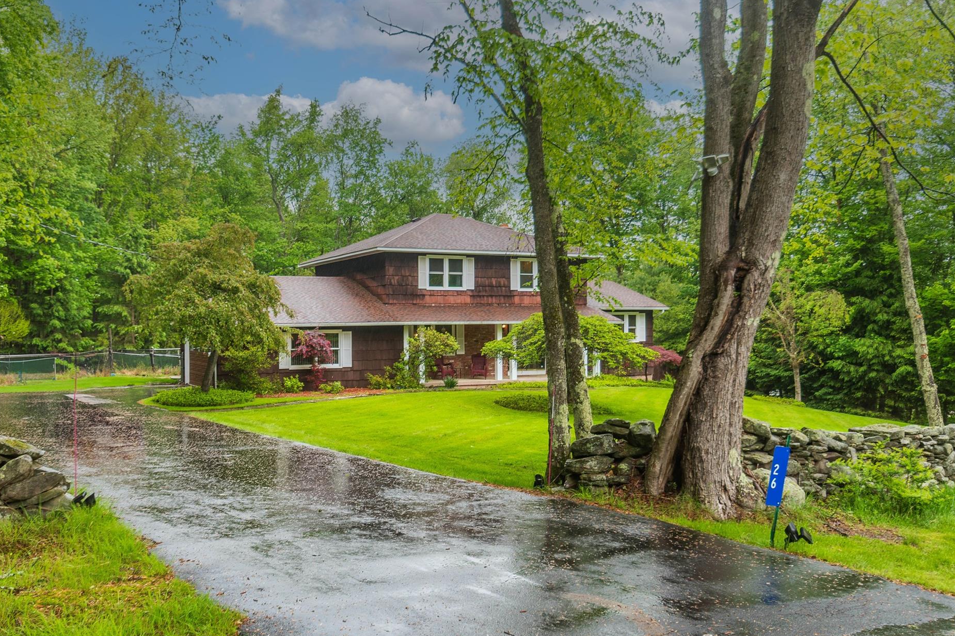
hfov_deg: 60.2
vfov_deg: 42.3
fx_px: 822
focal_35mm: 31
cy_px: 341
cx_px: 434
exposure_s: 1/80
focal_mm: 19
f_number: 4.2
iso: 100
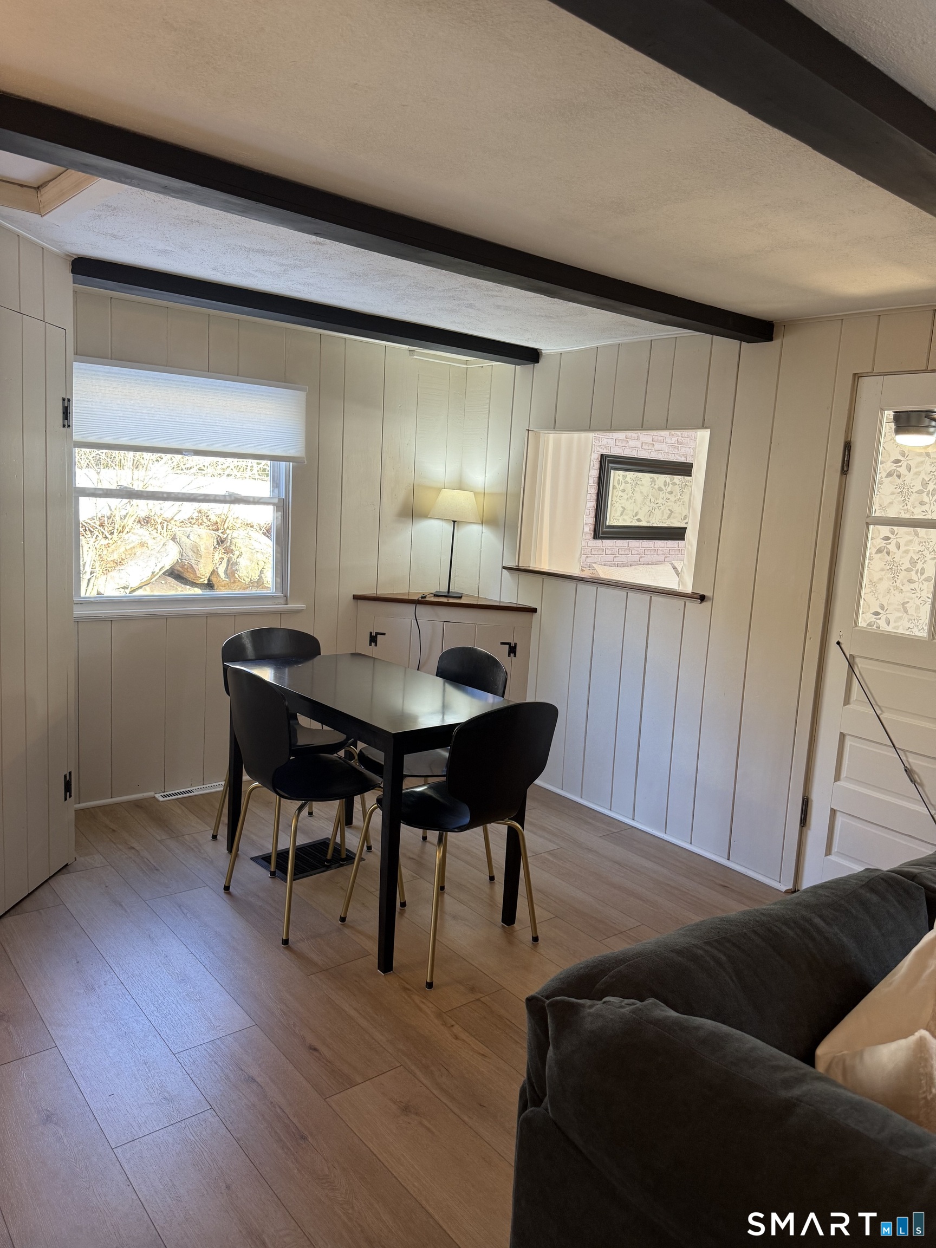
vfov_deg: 71.6
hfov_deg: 56.8
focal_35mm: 24
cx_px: 468
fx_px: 865
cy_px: 624
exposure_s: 1/120
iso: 200
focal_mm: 6.76
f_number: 1.78
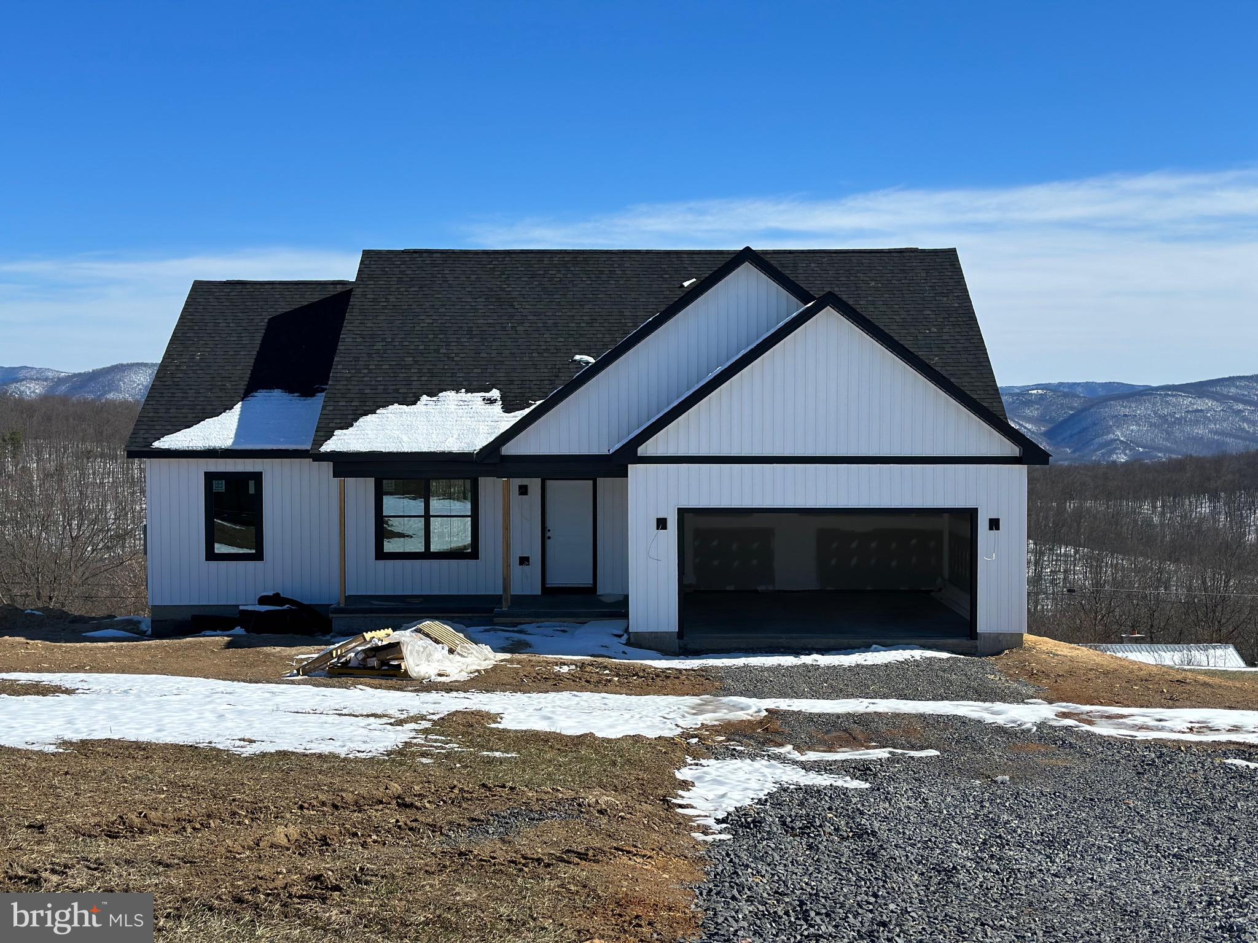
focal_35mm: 48
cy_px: 472
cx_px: 629
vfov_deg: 30.3
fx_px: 1744
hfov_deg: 39.7
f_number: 1.78
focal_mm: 6.86
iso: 100
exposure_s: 1/8197
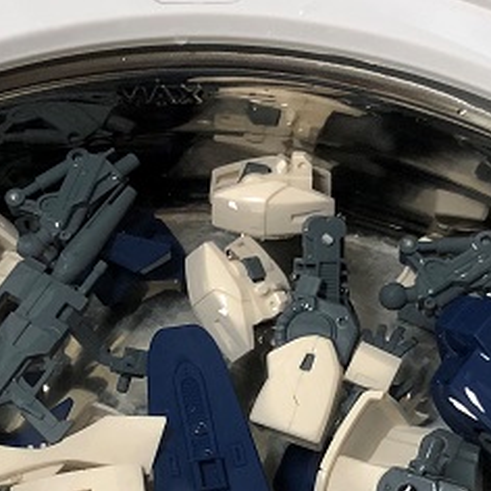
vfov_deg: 26.2
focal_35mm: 63
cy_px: 464
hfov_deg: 27.3
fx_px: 1011
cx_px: 208
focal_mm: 3.99
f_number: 1.8
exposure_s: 1/30
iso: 40
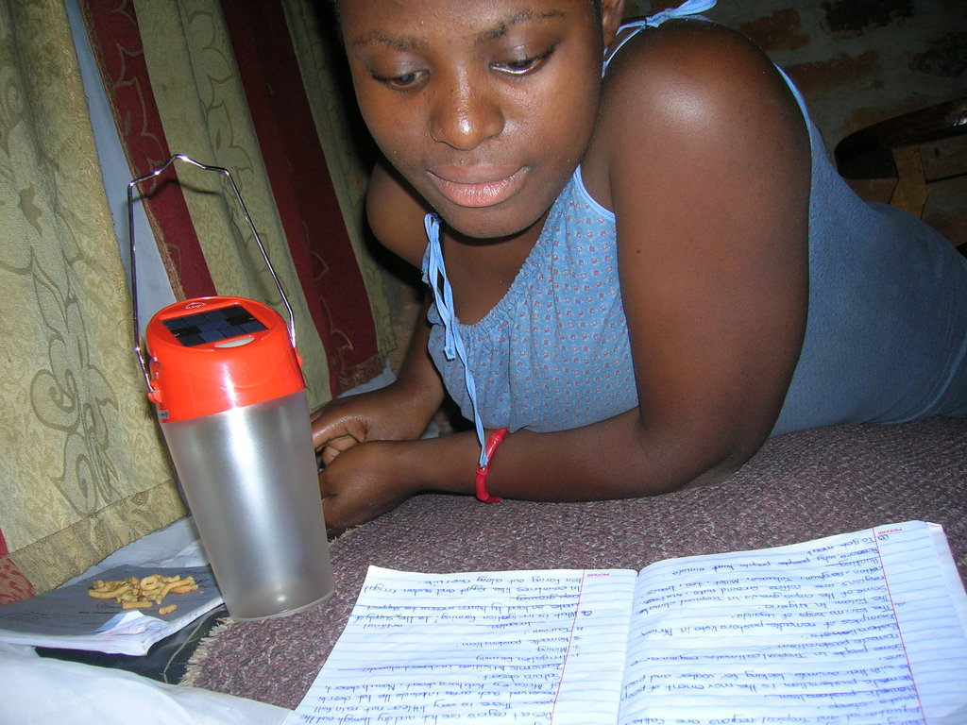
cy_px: 362
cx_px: 484
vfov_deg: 41.8
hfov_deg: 54.0
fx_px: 950
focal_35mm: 34
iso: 50
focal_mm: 5.7
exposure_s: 1/60.1
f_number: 2.9
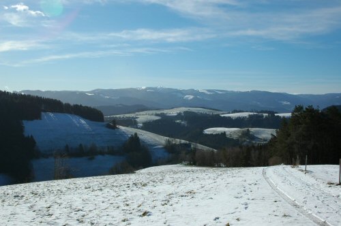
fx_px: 397
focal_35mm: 42
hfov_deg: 46.5
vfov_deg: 31.8
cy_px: 113
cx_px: 170
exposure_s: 1/500
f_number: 11
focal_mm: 28
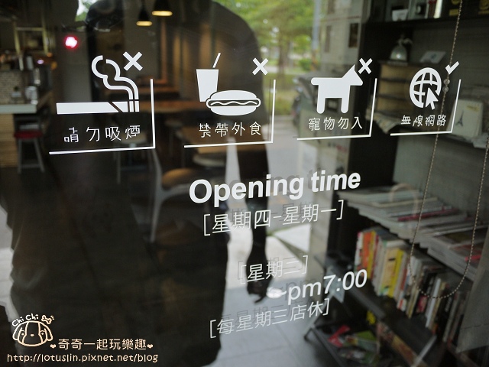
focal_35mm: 28
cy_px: 184
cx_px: 244
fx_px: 396
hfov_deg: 63.4
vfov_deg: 49.7
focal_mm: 14
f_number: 2.5
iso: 100
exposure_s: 1/80
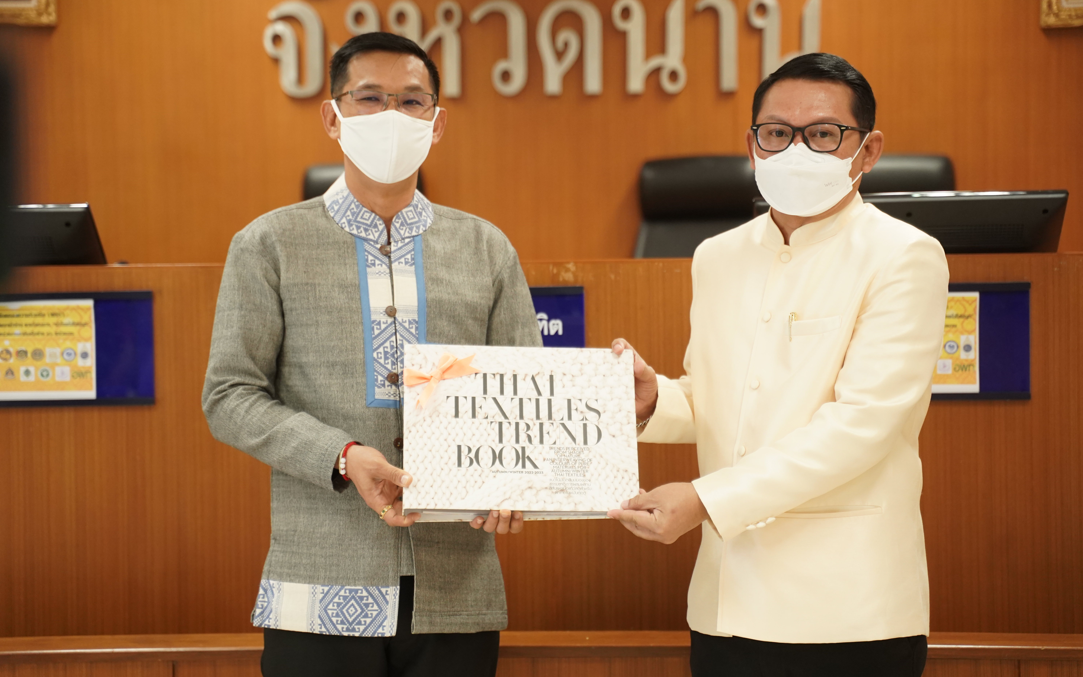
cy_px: 316
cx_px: 541
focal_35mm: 77
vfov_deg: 16.9
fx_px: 2273
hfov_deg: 26.8
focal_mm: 75
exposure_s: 1/320
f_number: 2.8
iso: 2500
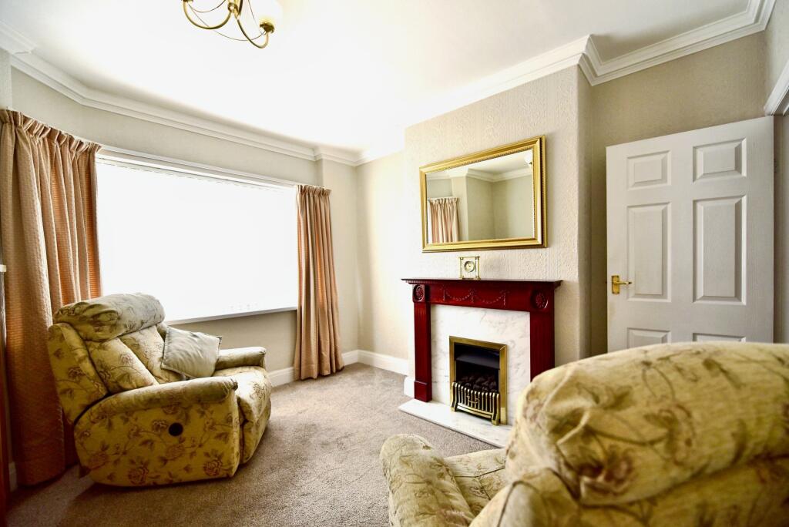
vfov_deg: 77.4
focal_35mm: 15
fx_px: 329
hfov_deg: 100.4
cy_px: 264
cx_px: 394
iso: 800
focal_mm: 15
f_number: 2.8
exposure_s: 1/3000
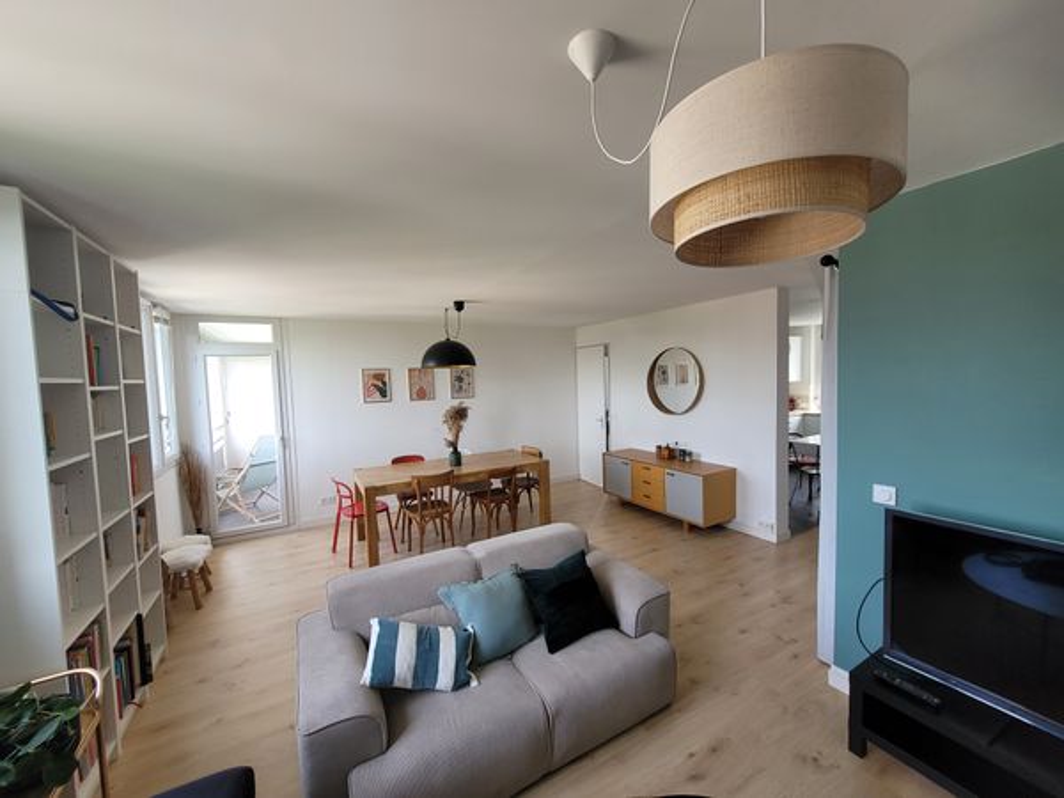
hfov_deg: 106.2
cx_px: 532
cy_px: 399
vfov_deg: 89.9
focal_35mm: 13
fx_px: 400
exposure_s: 1/60
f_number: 2.2
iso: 50
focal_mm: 1.74
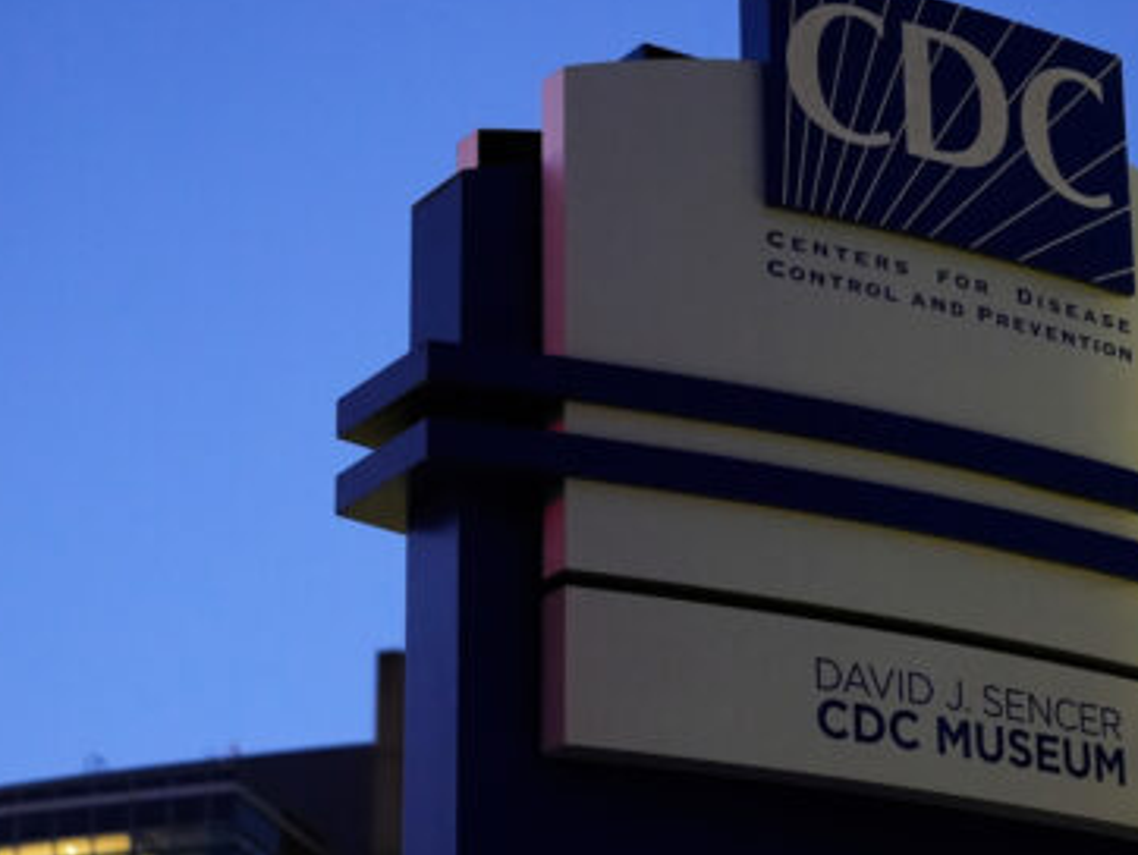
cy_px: 196
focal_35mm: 119
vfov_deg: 12.4
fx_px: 3915
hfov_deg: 16.4
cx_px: 959
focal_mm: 70
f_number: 2.8
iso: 5000
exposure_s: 1/60
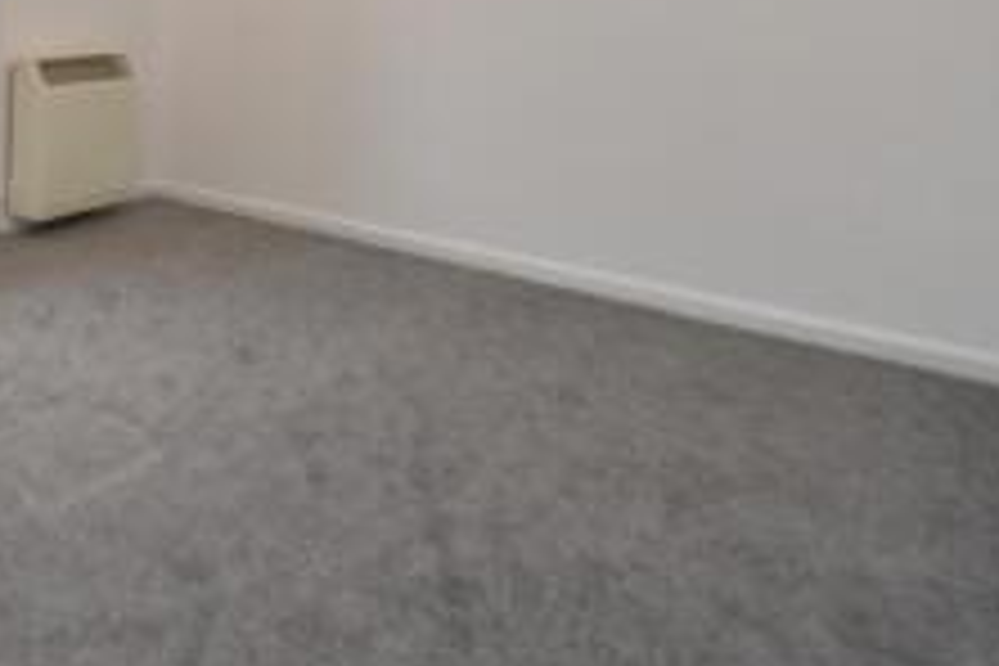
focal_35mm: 30
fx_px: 832
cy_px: 65
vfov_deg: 40.3
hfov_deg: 50.6
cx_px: 9
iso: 560
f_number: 4
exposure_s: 1/60
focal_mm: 14
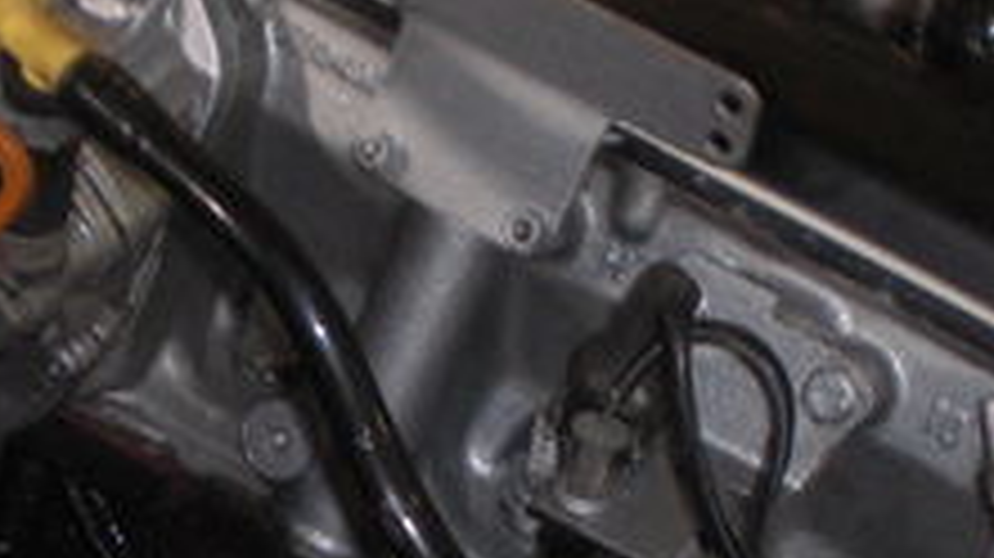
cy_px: 783
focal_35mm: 120
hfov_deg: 17.8
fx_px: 3161
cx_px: 315
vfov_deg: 9.8
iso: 200
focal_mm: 6.3
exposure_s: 1/30
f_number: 3.1
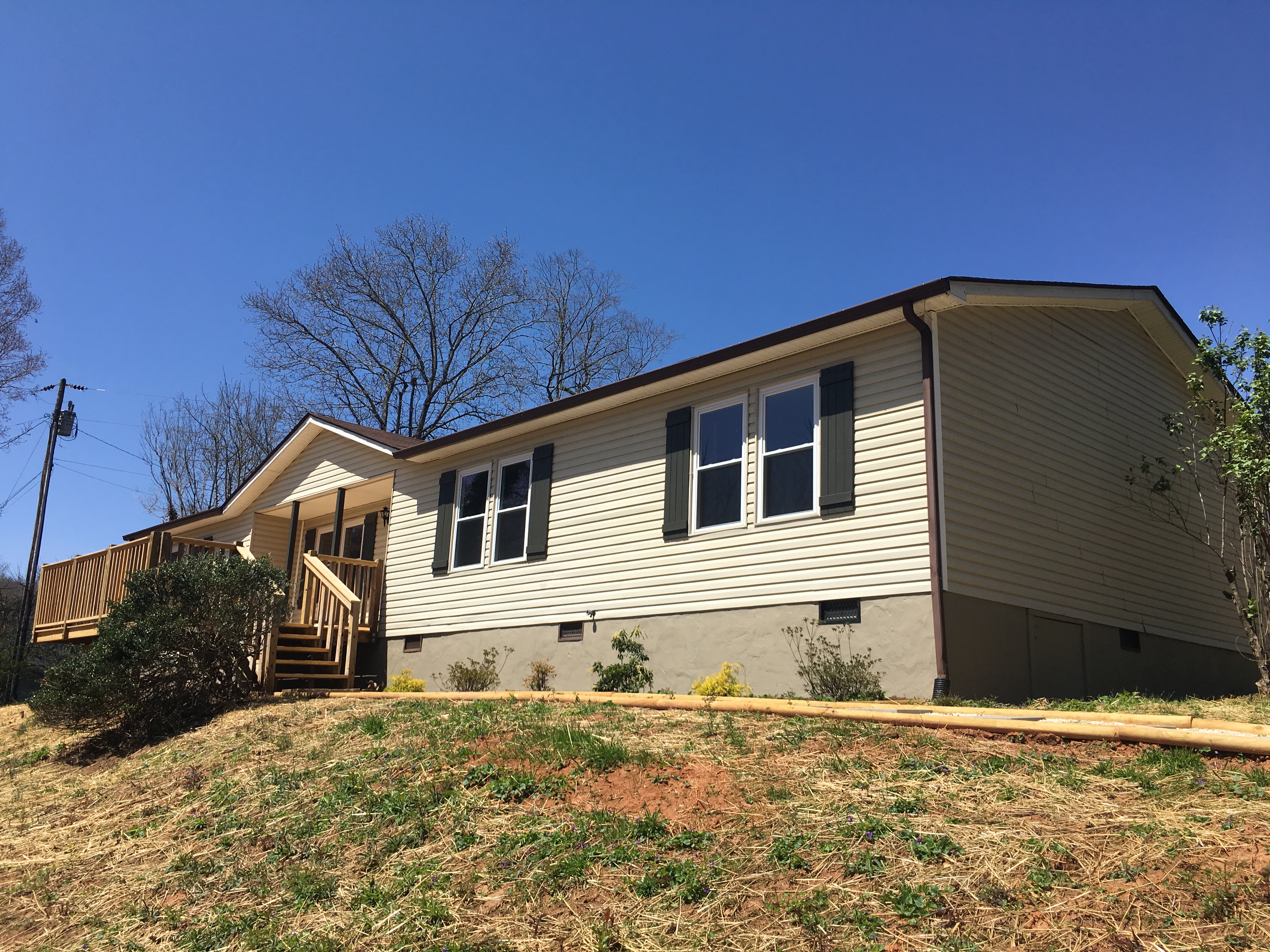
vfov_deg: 48.2
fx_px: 1064
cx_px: 635
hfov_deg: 61.7
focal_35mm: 29
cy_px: 476
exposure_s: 1/1972
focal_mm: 4.15
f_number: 2.2
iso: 25
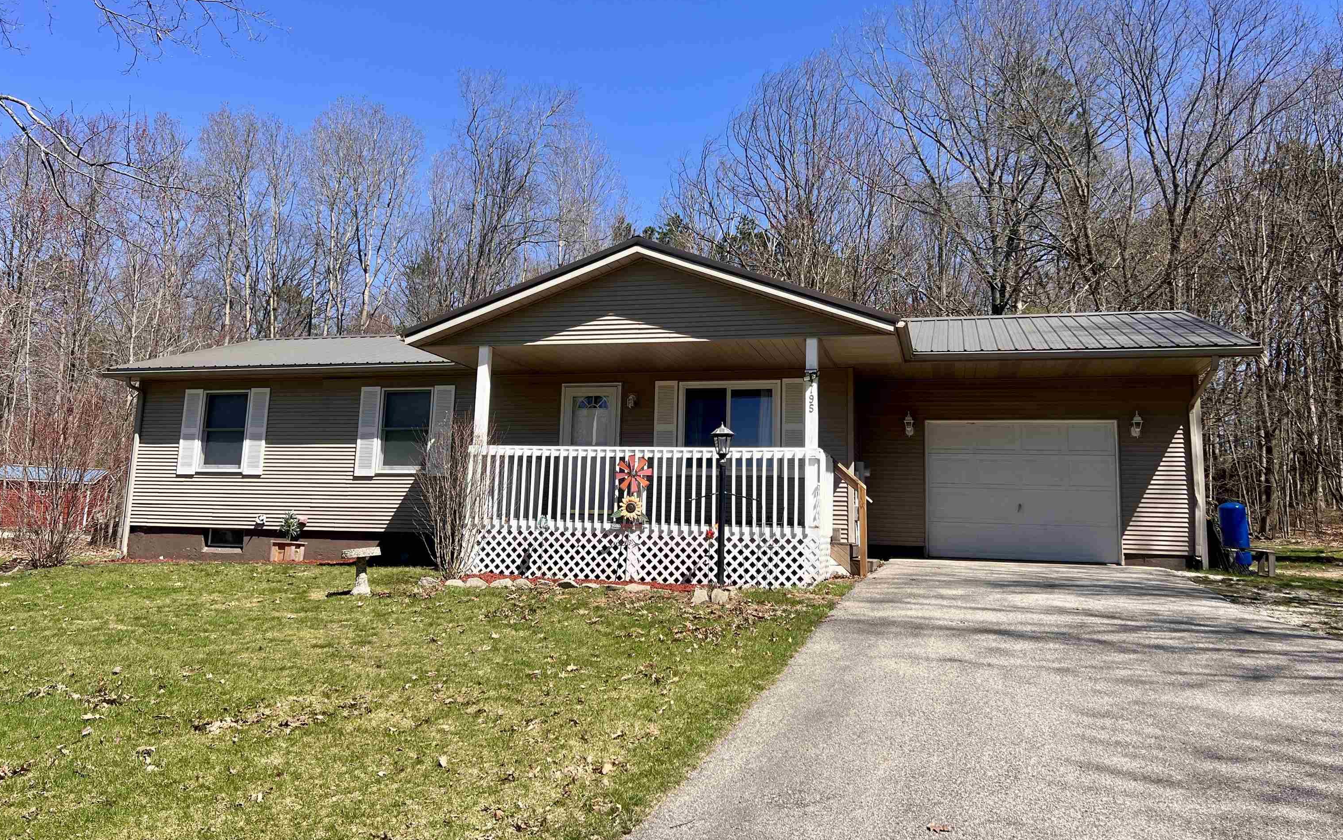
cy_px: 382
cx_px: 664
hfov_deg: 66.5
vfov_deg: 44.5
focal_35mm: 28
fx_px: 1025
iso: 50
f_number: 1.5
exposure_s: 1/3356
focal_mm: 5.7
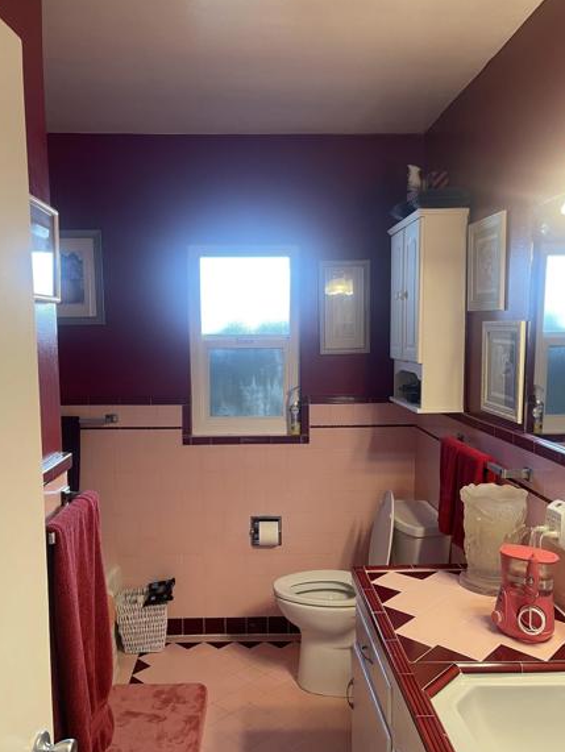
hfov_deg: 49.7
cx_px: 259
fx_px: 609
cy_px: 406
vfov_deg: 63.3
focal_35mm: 28
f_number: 1.6
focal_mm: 5.1
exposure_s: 1/60
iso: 80
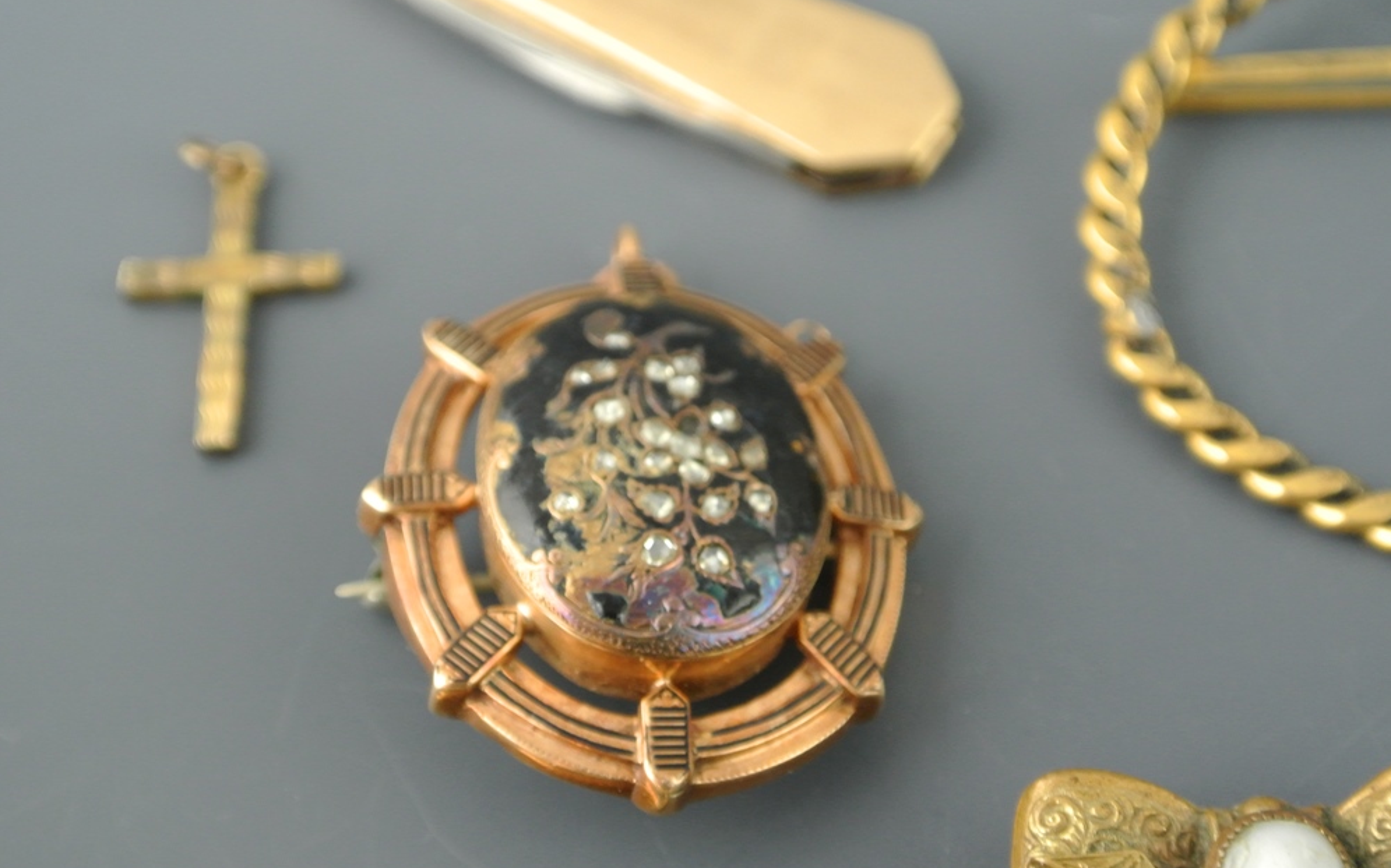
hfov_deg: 24.9
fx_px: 3146
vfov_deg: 15.7
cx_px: 697
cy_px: 460
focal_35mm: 83
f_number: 5.6
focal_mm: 30
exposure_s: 1/40
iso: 800
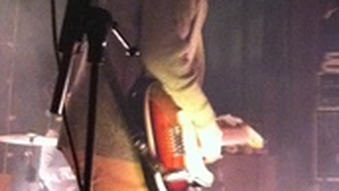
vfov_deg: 11.4
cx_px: 352
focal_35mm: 106
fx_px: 953
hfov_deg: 19.5
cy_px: 49
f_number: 2.8
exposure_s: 1/15
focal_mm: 3.85
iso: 1000
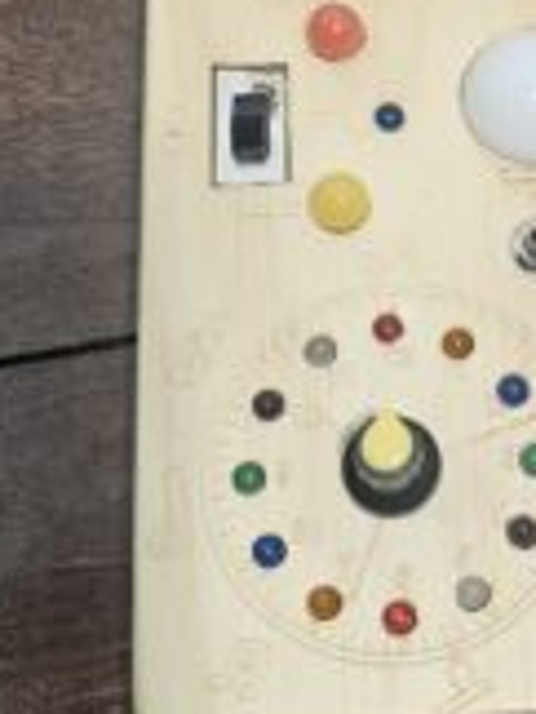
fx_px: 1567
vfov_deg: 25.3
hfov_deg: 18.7
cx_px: 585
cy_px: 157
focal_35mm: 76
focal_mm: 6.3
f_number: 1.7
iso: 200
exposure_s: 1/120
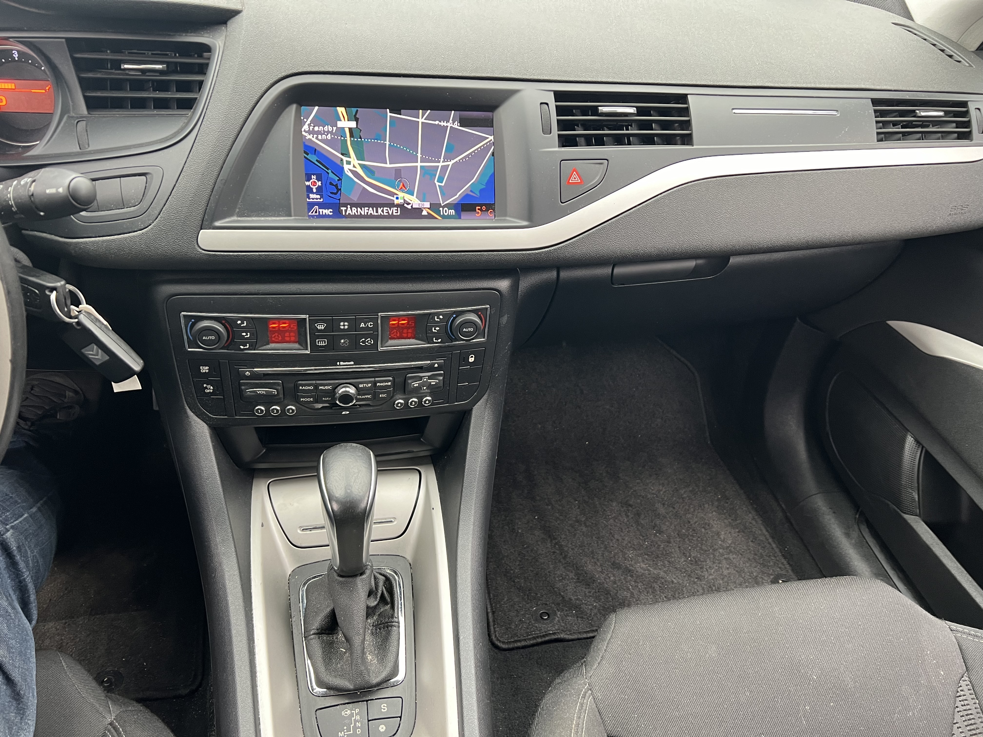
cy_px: 368
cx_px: 492
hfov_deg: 67.3
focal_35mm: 26
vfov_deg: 53.1
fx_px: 738
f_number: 1.5
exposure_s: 1/60
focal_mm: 5.7
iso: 200
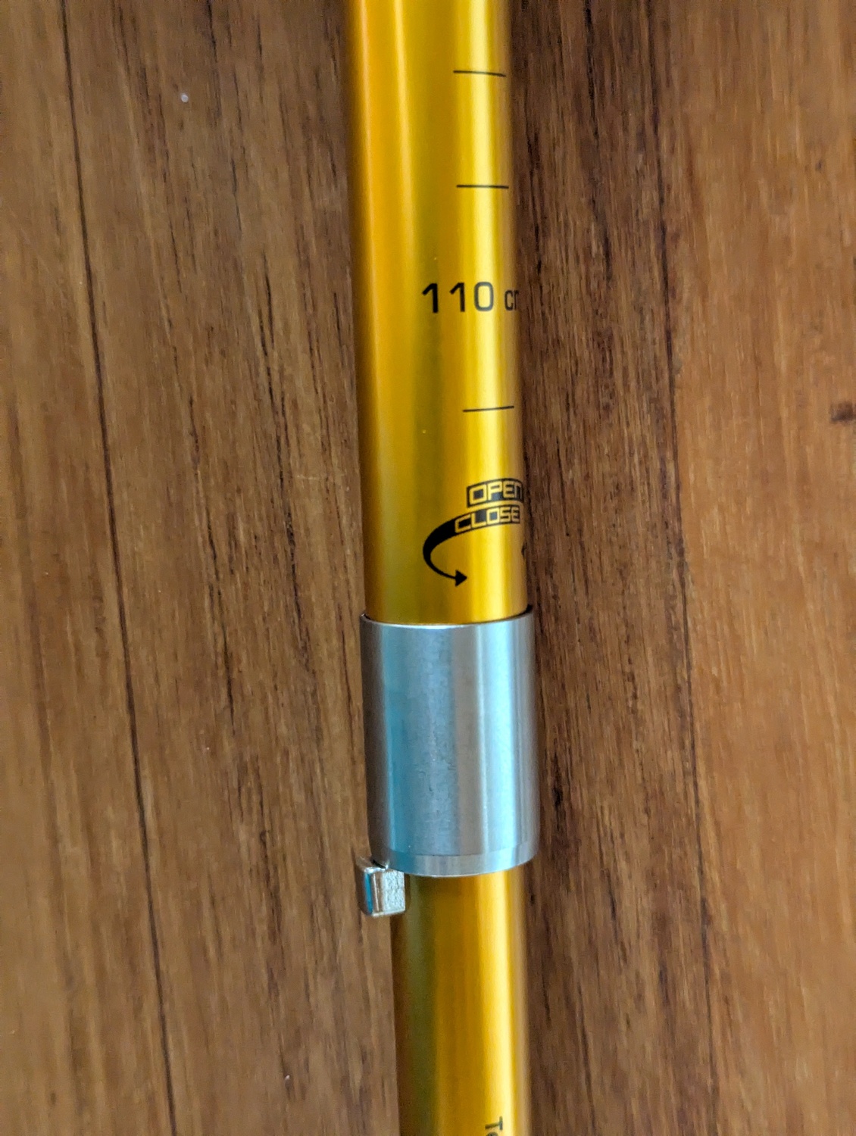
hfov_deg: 30.3
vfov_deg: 39.6
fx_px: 1578
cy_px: 568
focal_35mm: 48
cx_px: 428
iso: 1638
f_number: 1.85
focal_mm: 6.81
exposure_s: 1/129
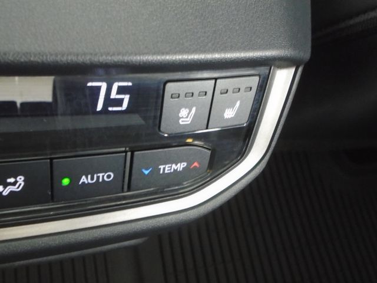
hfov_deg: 51.4
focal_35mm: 36
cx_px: 188
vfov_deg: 39.7
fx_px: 392
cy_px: 142
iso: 400
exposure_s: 1/4
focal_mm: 6.4
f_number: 3.8
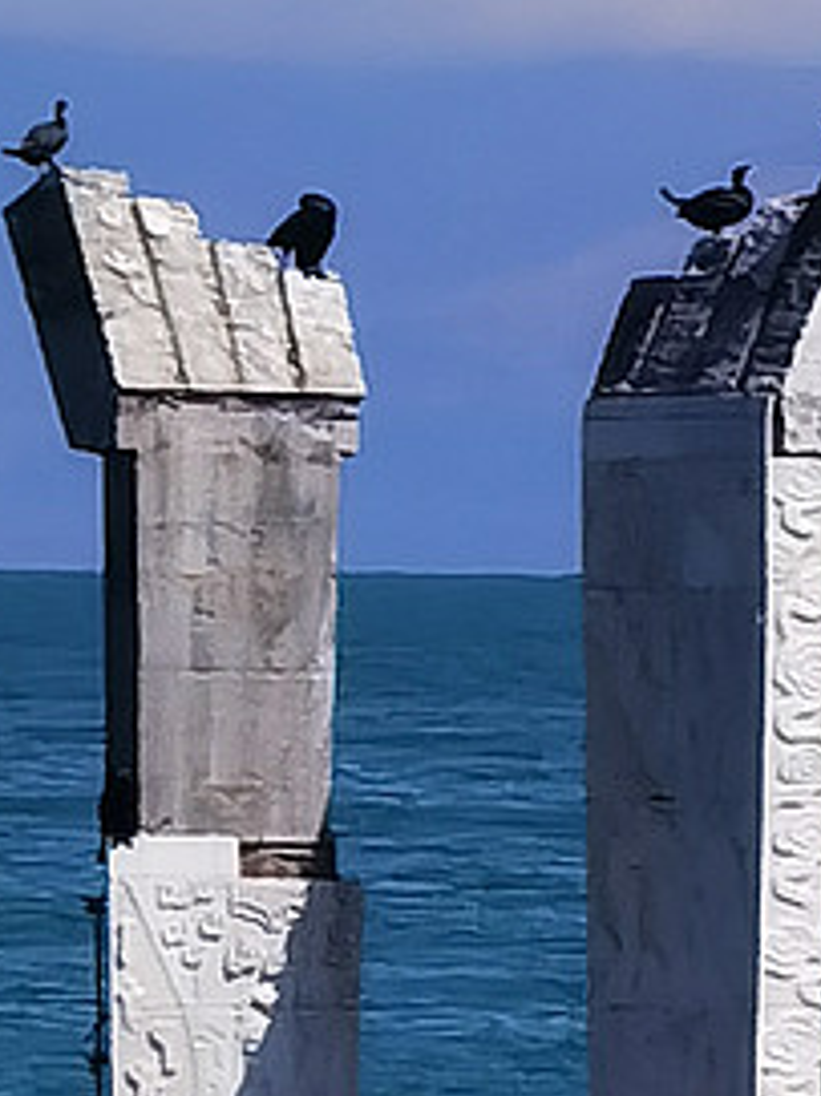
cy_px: 772
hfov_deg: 1.3
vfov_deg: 1.8
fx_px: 35161
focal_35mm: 1111
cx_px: 506
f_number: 3.4
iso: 50
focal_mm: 14.46
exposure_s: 1/1508
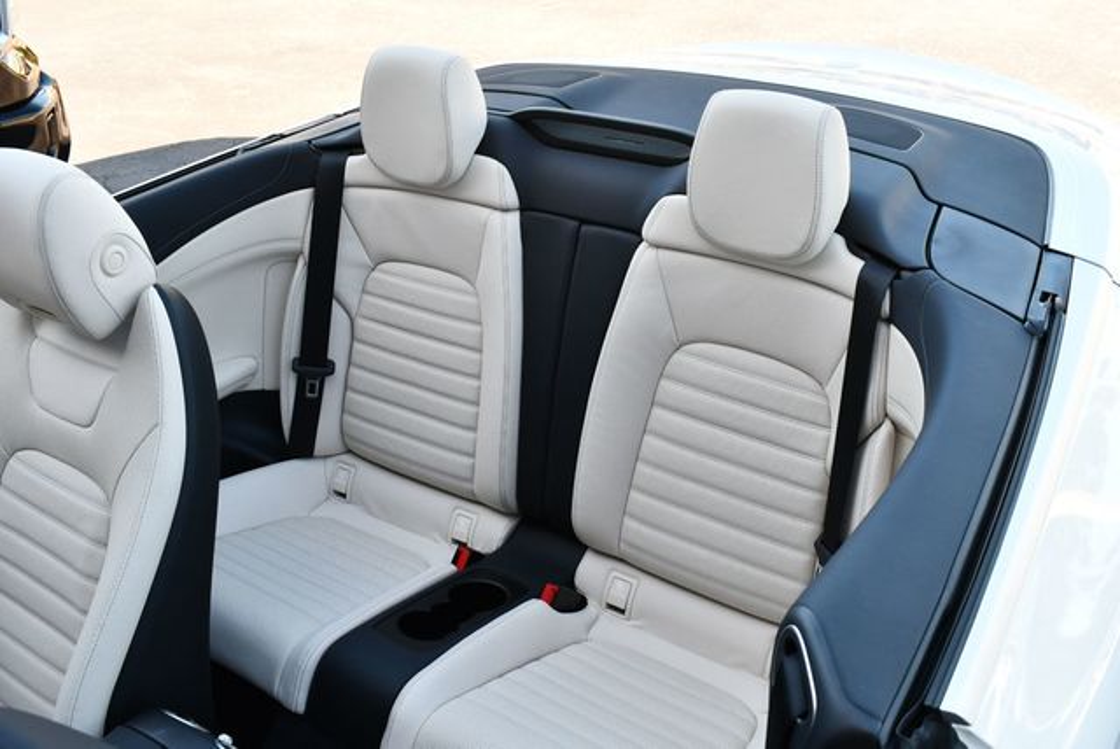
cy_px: 374
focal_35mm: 36
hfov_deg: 53.1
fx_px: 1121
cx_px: 560
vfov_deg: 36.9
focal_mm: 18
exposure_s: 1/250
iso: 400
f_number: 5
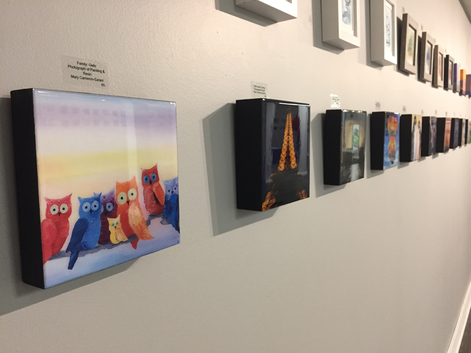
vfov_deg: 48.2
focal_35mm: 29
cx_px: 236
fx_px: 395
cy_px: 176
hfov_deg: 61.7
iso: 160
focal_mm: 4.15
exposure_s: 1/30
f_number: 2.2
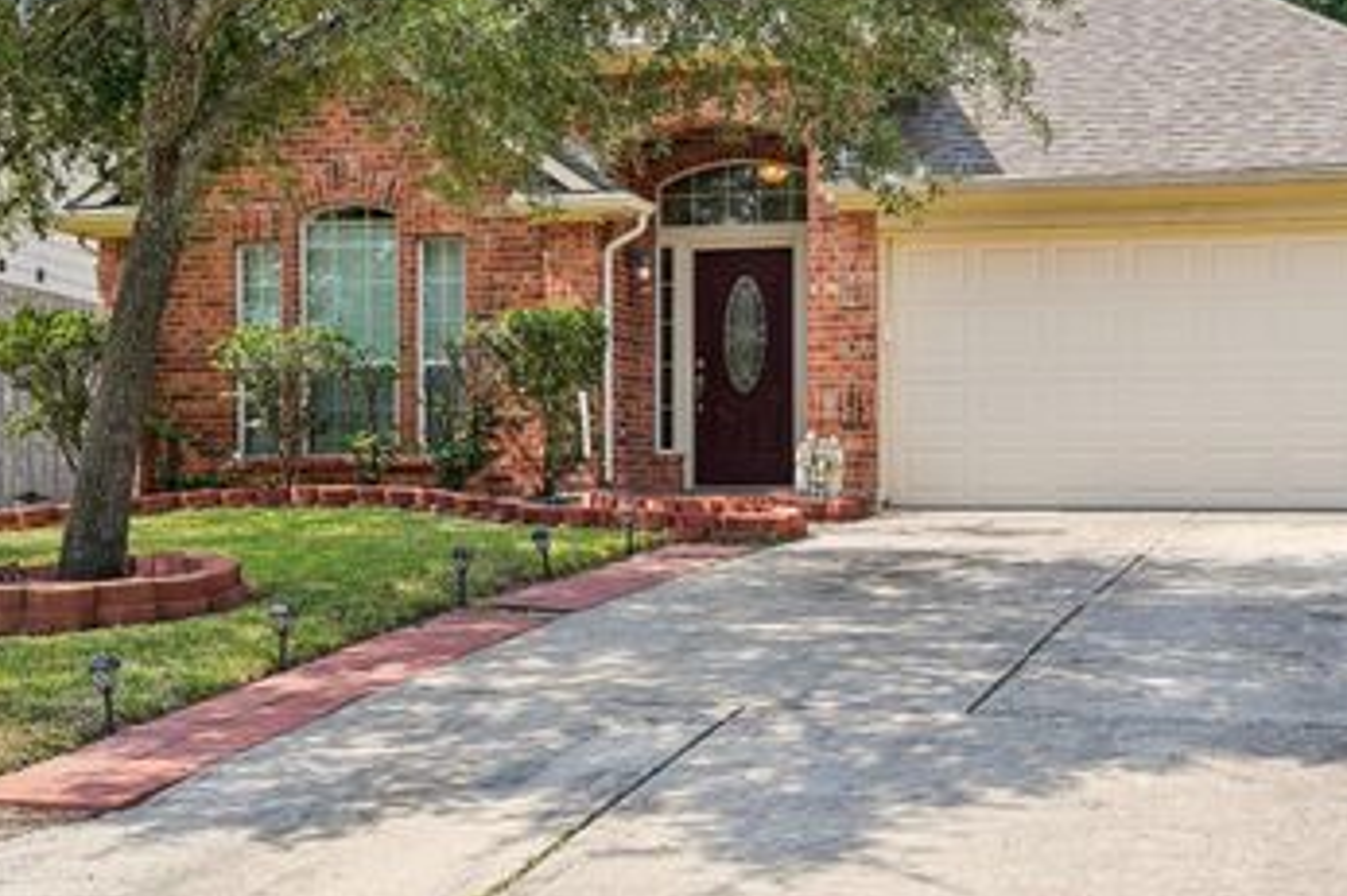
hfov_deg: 33.8
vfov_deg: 22.8
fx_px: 2206
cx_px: 815
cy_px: 273
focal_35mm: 59
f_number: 8
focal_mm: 41
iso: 500
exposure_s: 1/400
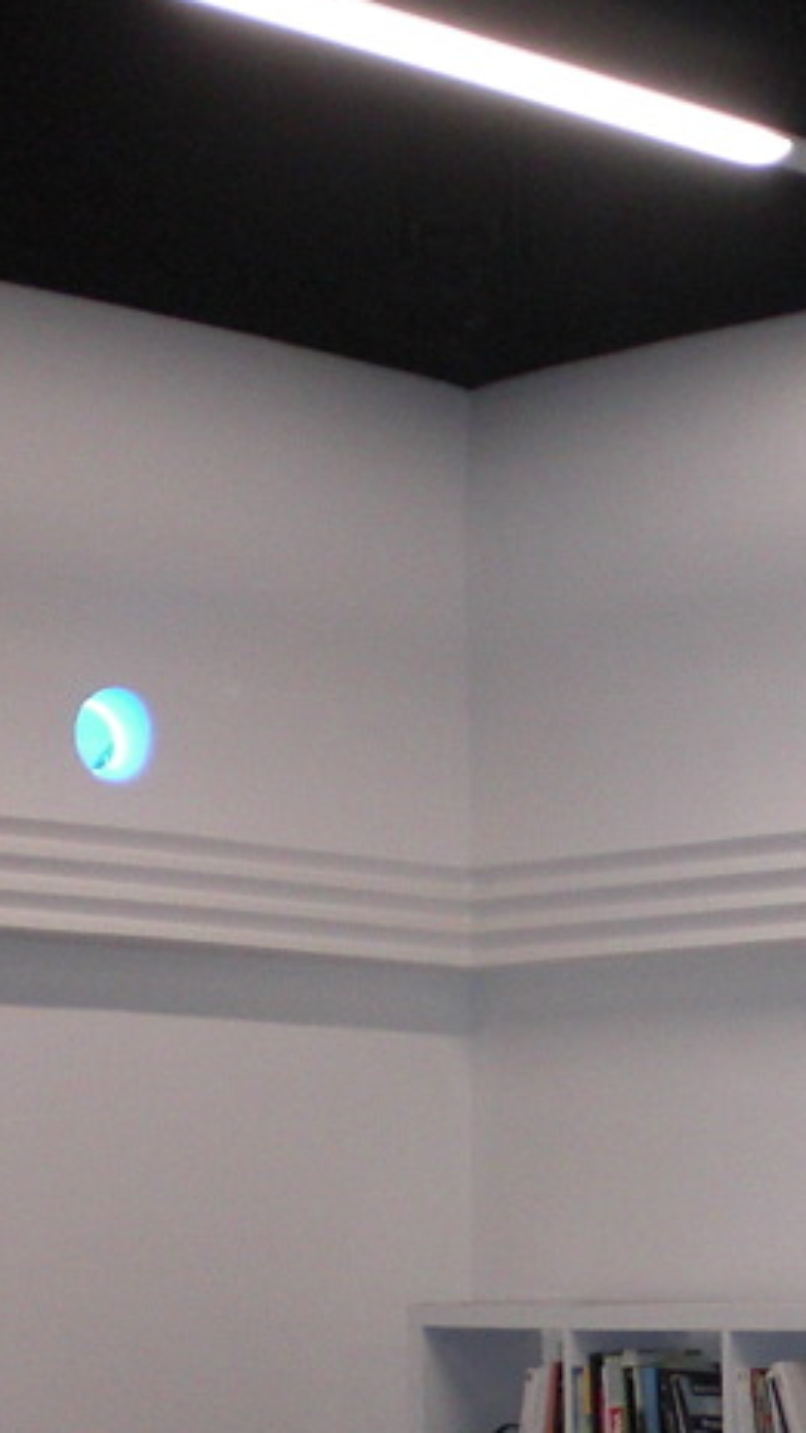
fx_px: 4065
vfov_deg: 19.5
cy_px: 1374
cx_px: 954
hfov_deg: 11.1
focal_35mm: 107
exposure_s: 1/60
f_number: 3.1
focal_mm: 6.3
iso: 200
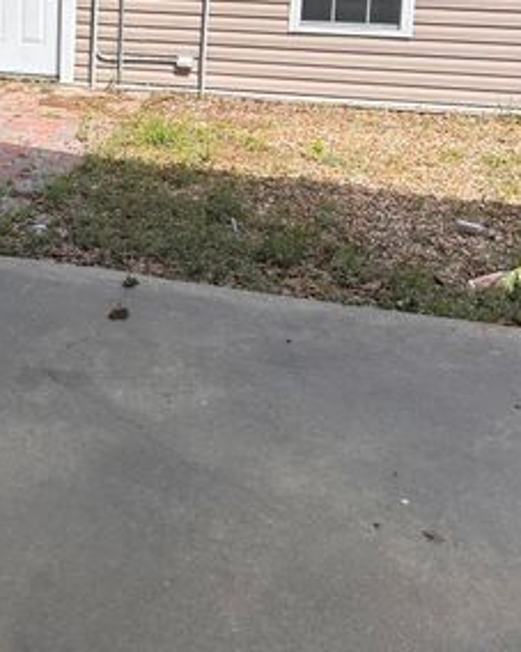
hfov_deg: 26.5
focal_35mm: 55
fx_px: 1061
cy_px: 59
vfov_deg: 32.4
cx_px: 34
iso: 80
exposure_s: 1/2591
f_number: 1.78
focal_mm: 6.86
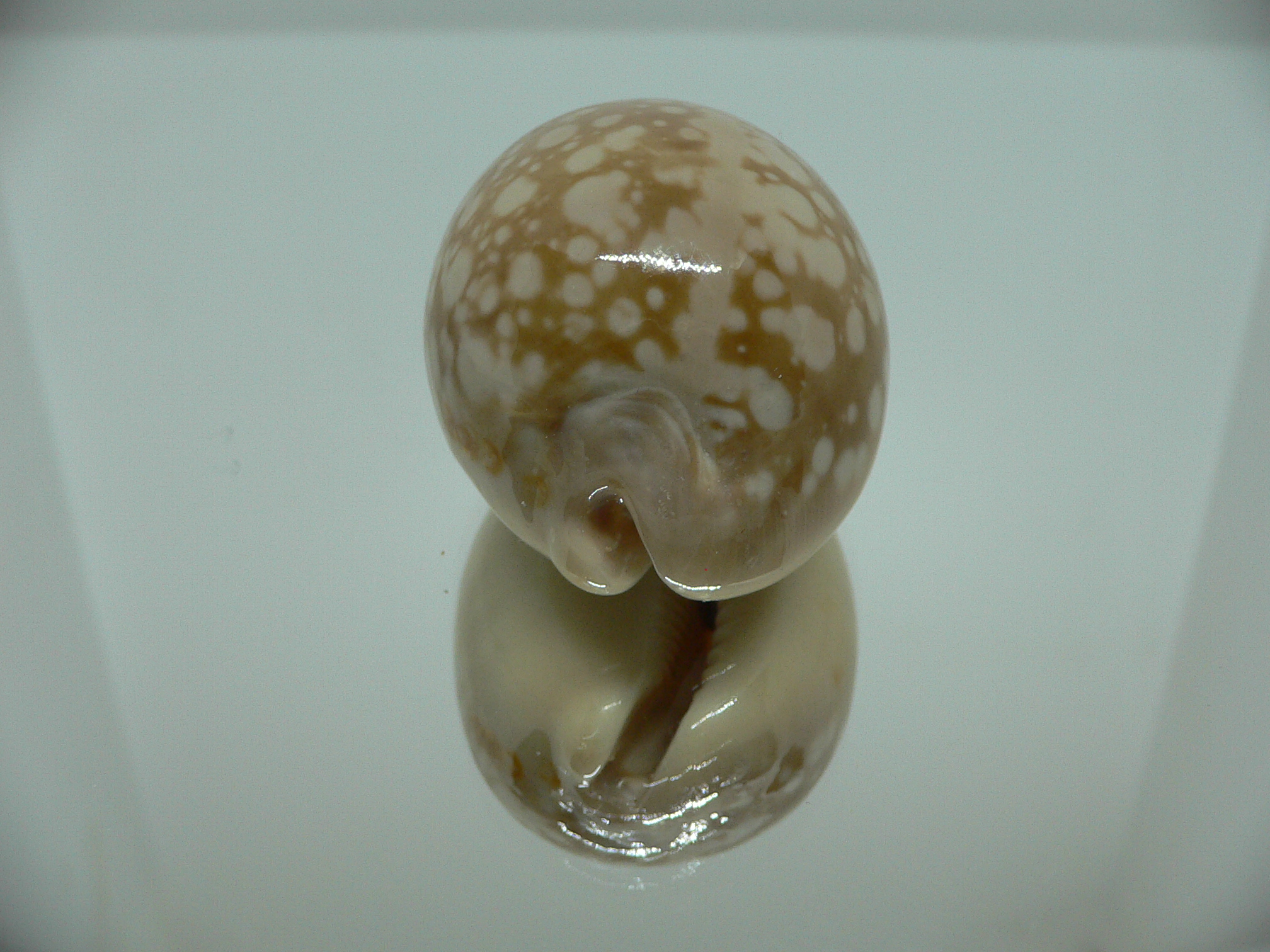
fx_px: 1284
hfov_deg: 52.6
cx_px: 635
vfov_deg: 40.7
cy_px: 476
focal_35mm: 35
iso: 150
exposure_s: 1/60
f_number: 2.8
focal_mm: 4.6
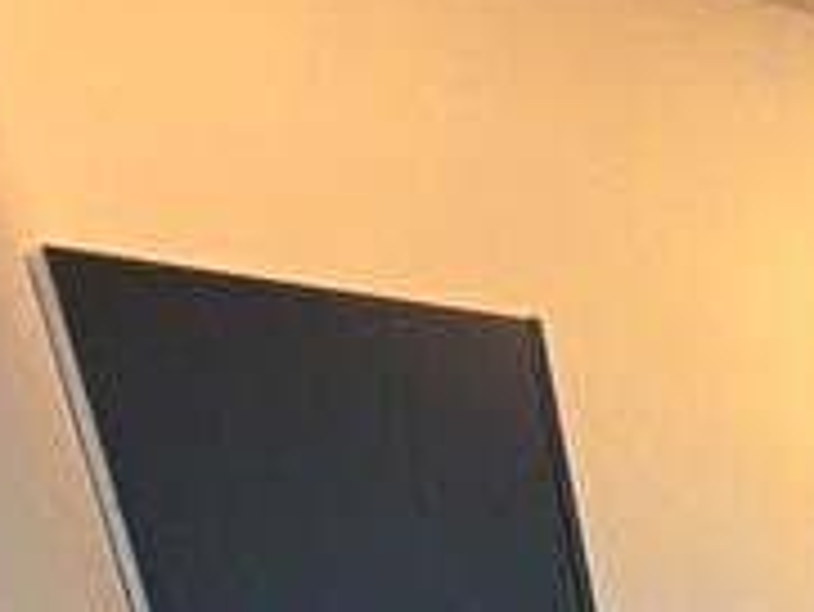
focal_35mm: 54
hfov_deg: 23.5
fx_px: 1271
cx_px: 1372
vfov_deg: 19.1
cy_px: 1159
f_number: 2.2
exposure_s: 1/100
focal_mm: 2.22
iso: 250
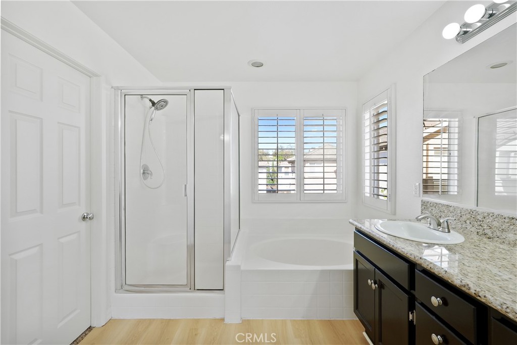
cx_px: 258
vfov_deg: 73.8
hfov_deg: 96.7
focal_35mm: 16
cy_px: 172
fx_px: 230
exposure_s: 1/15
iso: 500
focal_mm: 16
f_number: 7.1
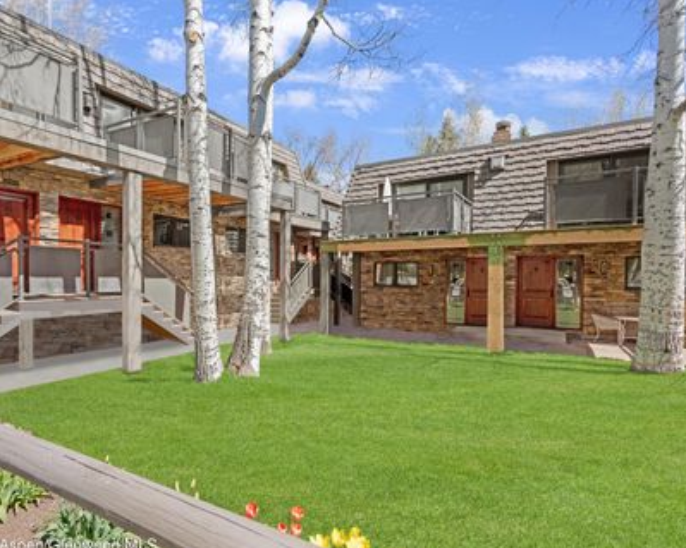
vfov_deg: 68.1
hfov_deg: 79.8
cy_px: 284
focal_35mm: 20
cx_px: 291
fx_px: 406
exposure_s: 1/60
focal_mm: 17
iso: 100
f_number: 7.1
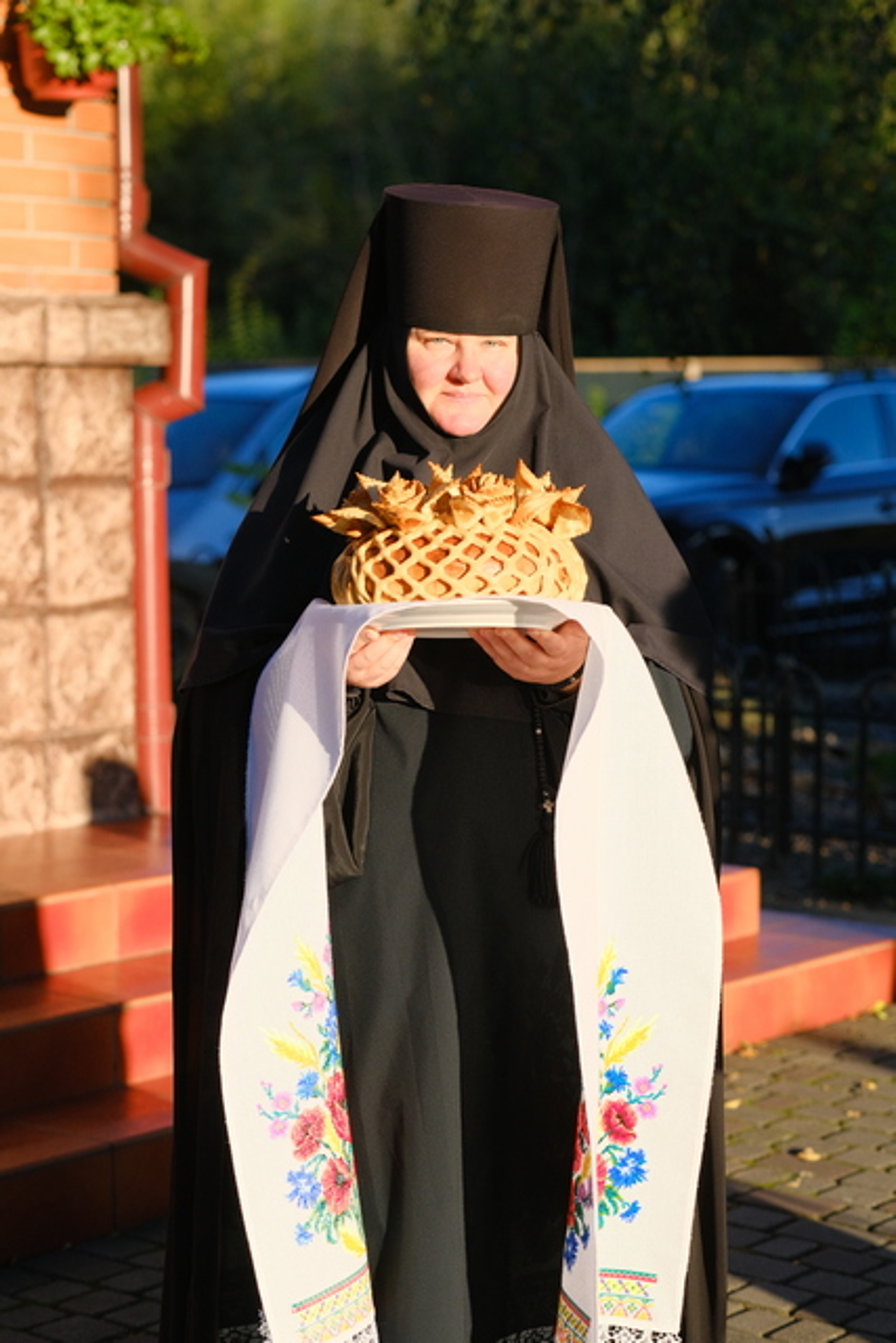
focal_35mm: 84
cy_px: 672
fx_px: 3134
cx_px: 448
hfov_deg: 16.3
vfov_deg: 24.2
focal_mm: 56
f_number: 3.2
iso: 800
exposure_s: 1/3800
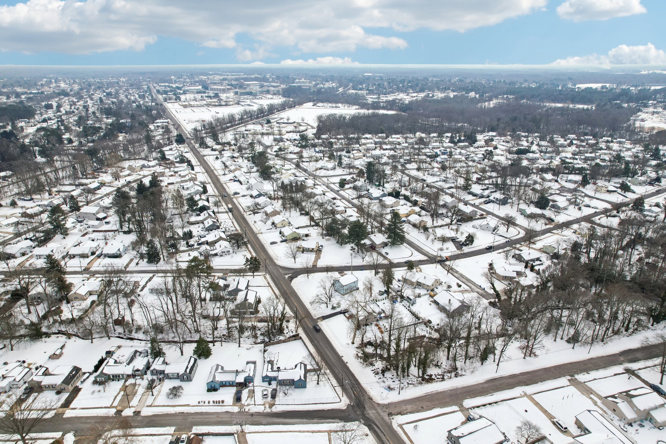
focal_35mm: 22
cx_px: 333
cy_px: 222
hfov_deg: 78.6
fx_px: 407
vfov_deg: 57.2
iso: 120
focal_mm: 8.4
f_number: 2.8
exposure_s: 1/2500
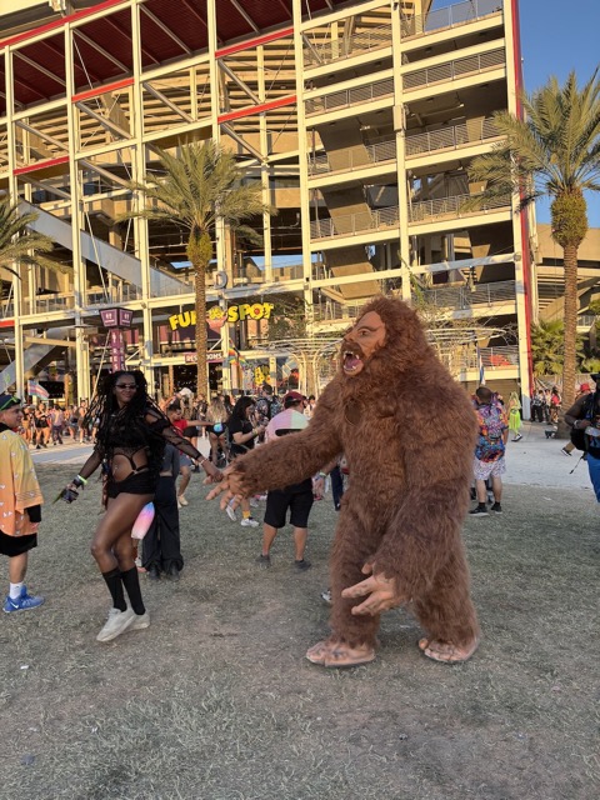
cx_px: 300
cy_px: 400
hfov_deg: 53.1
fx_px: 601
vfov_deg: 67.3
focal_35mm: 26
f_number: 1.6
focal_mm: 5.96
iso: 50
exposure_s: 1/594
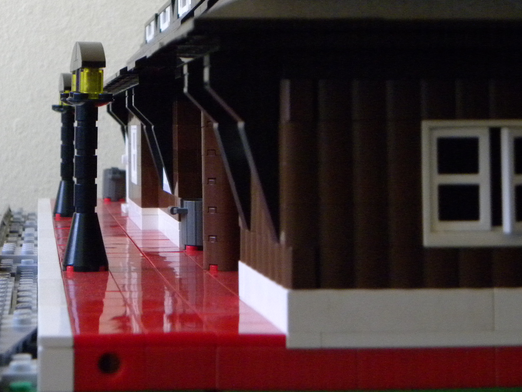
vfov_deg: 17.4
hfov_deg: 22.9
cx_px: 103
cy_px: 81
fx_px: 1267
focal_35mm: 84
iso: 400
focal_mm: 9.2
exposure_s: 1/45.4
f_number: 3.5
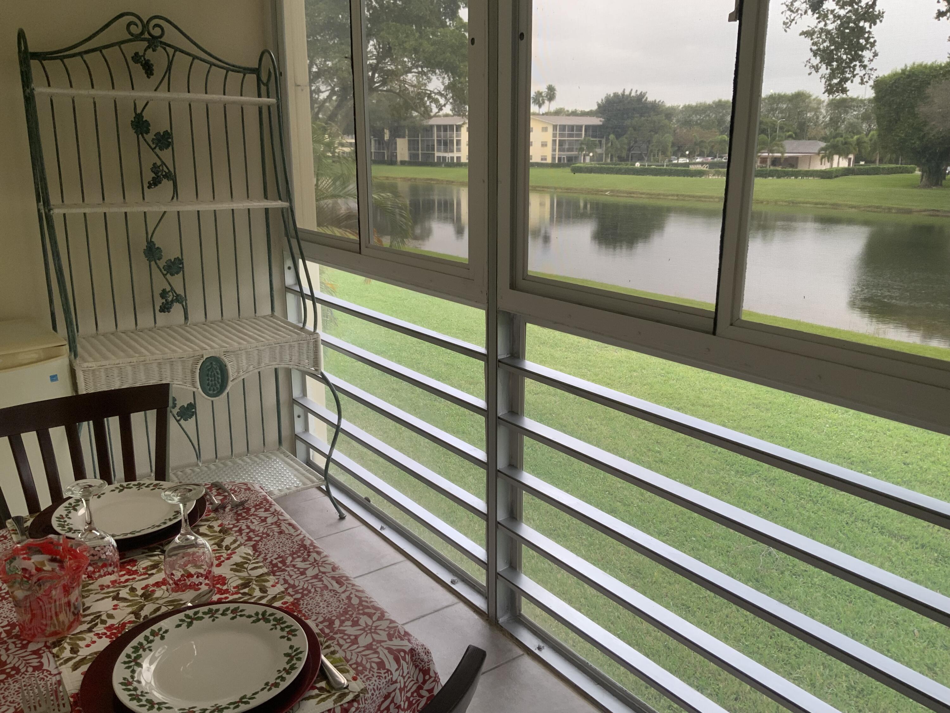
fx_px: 796
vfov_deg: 48.2
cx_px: 475
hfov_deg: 61.7
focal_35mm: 29
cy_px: 356
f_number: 1.8
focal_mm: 3
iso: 64
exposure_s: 1/120
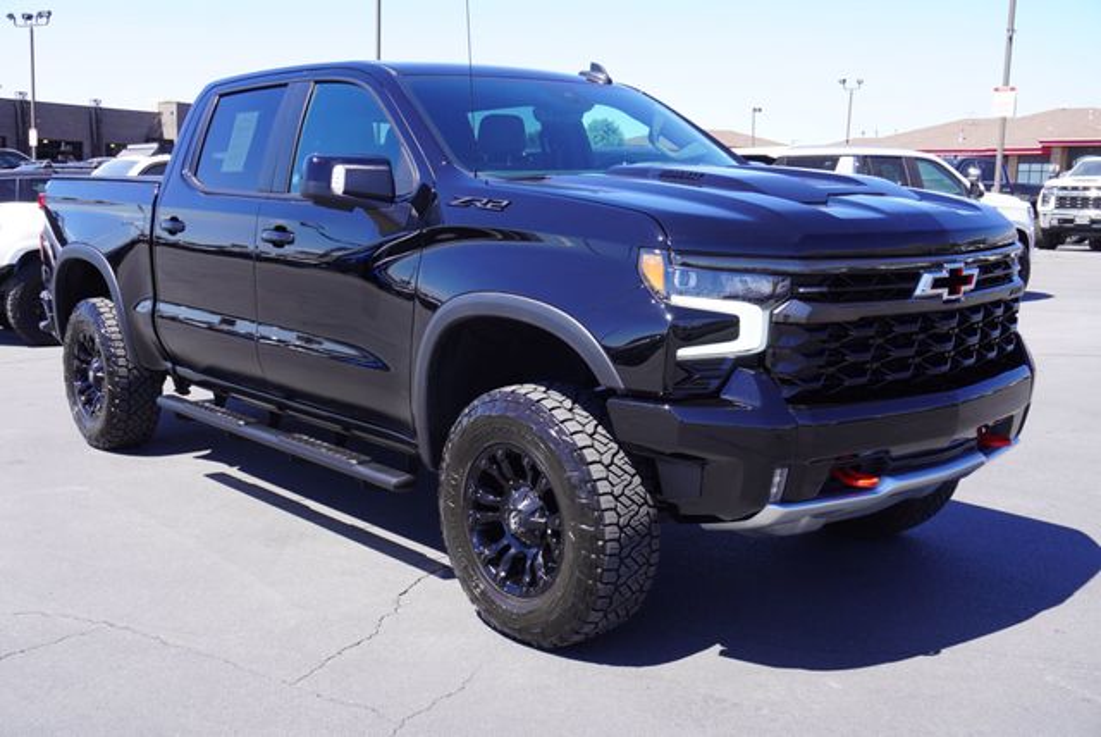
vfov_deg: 35.6
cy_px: 368
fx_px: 1148
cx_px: 550
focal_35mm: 38
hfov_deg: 51.2
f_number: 7.1
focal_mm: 25
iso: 100
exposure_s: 1/100
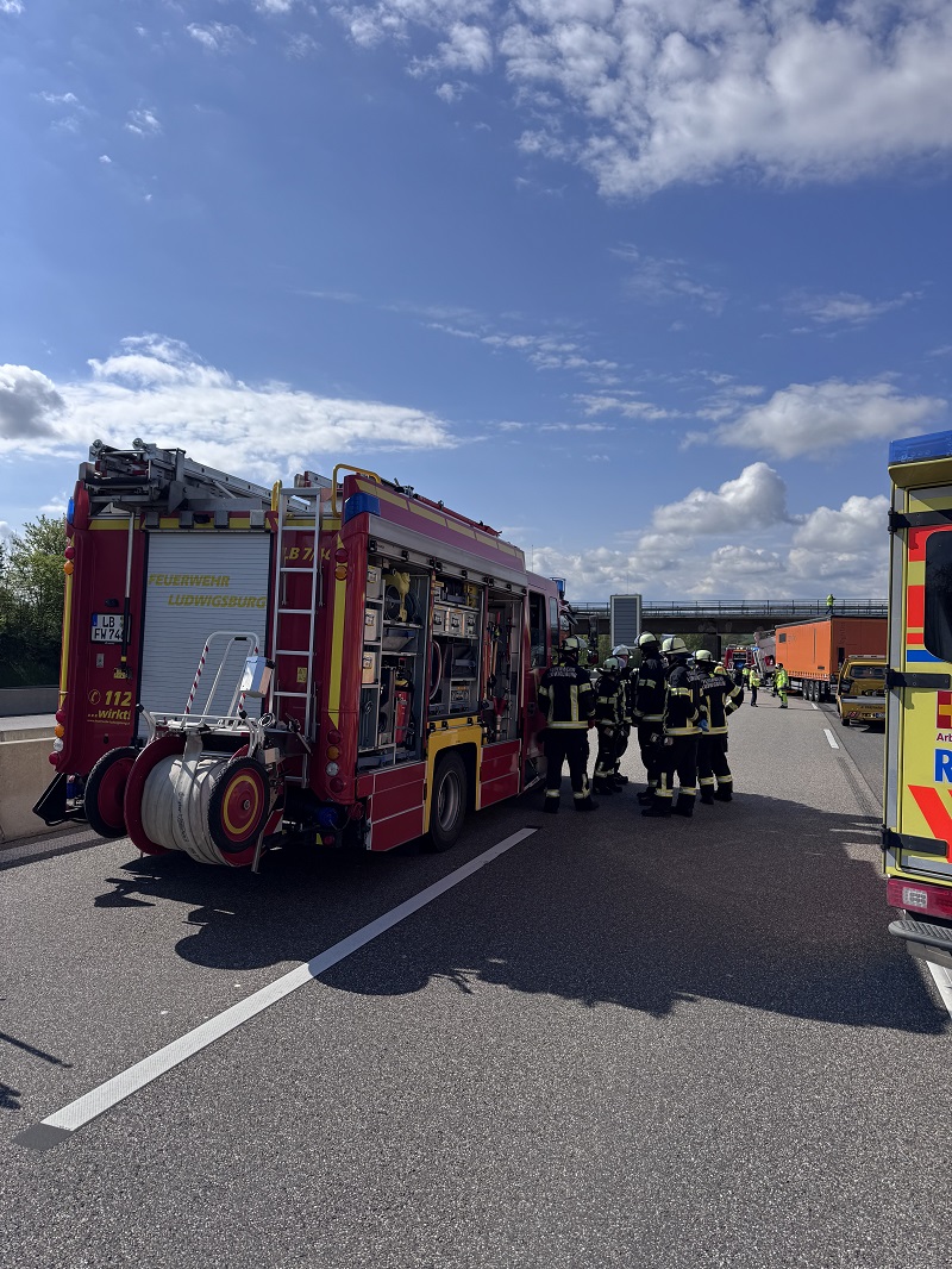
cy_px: 634
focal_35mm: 24
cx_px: 476
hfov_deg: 56.8
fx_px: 880
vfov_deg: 71.6
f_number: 1.78
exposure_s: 1/7937
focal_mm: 6.76
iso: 80
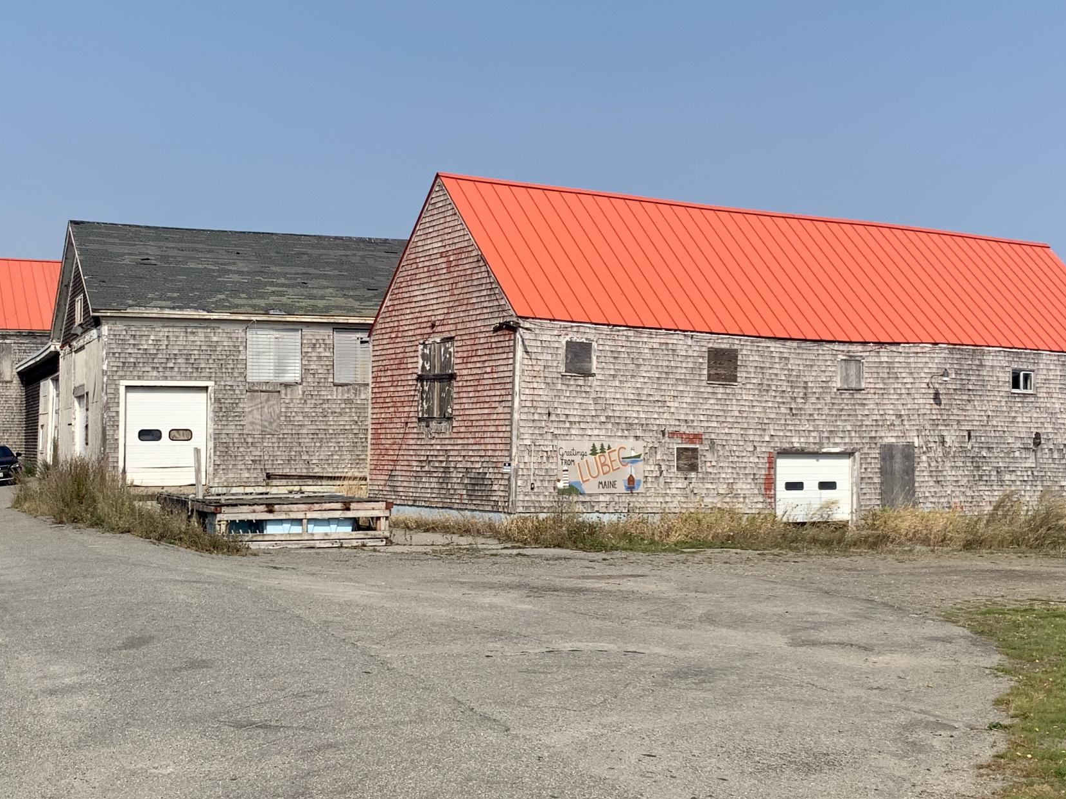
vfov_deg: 30.9
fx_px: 1447
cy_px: 404
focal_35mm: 47
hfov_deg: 40.4
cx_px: 507
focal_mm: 4.25
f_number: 1.8
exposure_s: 1/3086
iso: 25
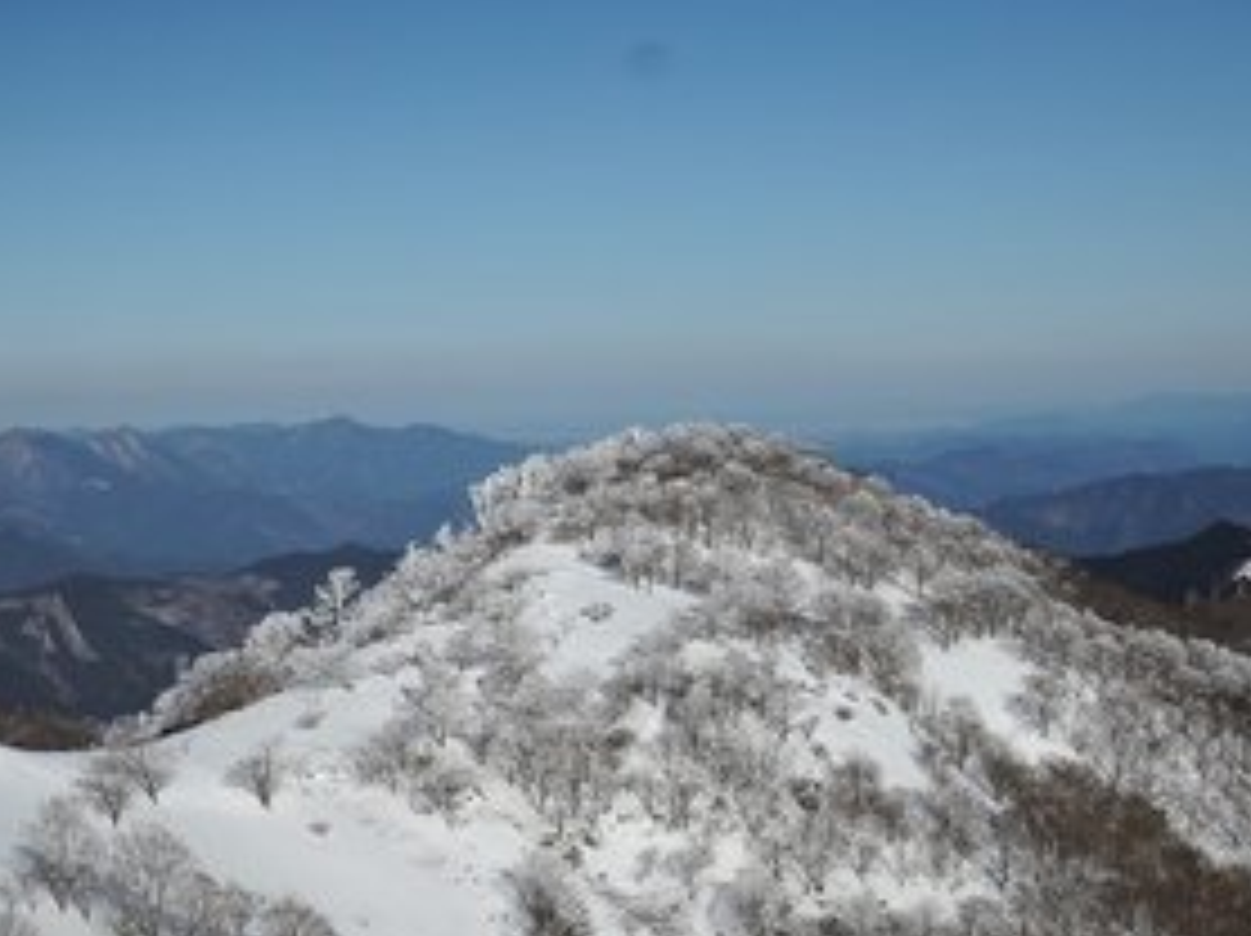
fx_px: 2600
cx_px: 441
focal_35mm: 72
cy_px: 414
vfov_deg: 20.4
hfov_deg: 26.9
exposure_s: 1/2000
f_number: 8
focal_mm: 10.7
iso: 400
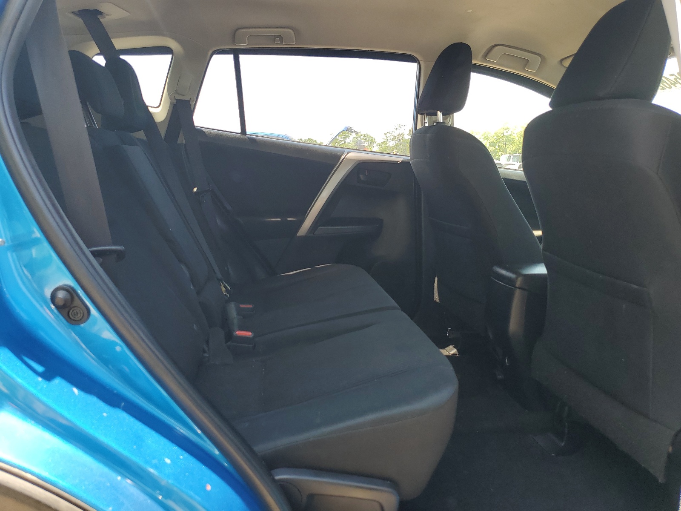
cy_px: 256
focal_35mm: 26
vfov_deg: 53.1
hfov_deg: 67.3
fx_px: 511
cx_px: 340
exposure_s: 1/189
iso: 50
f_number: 1.5
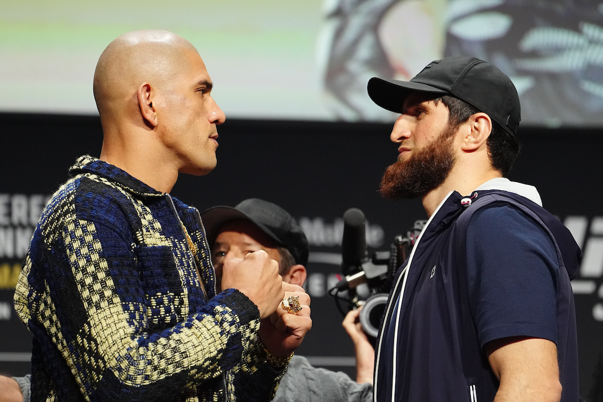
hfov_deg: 6.9
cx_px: 302
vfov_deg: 4.6
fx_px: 5025
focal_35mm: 300
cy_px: 201
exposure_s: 1/800
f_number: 2.8
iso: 3200
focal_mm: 200
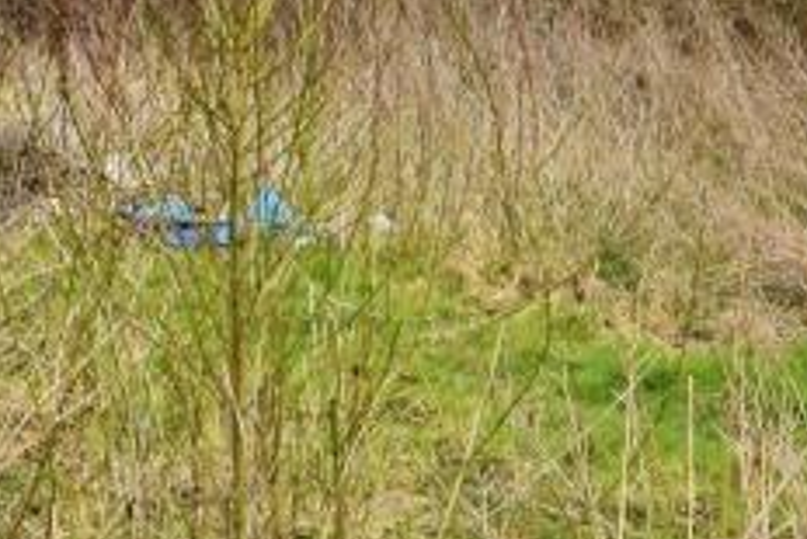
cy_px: -223
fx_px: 2225
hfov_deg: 18.7
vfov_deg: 13.2
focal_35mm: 99
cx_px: -310
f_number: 8
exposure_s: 1/250
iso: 280
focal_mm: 15
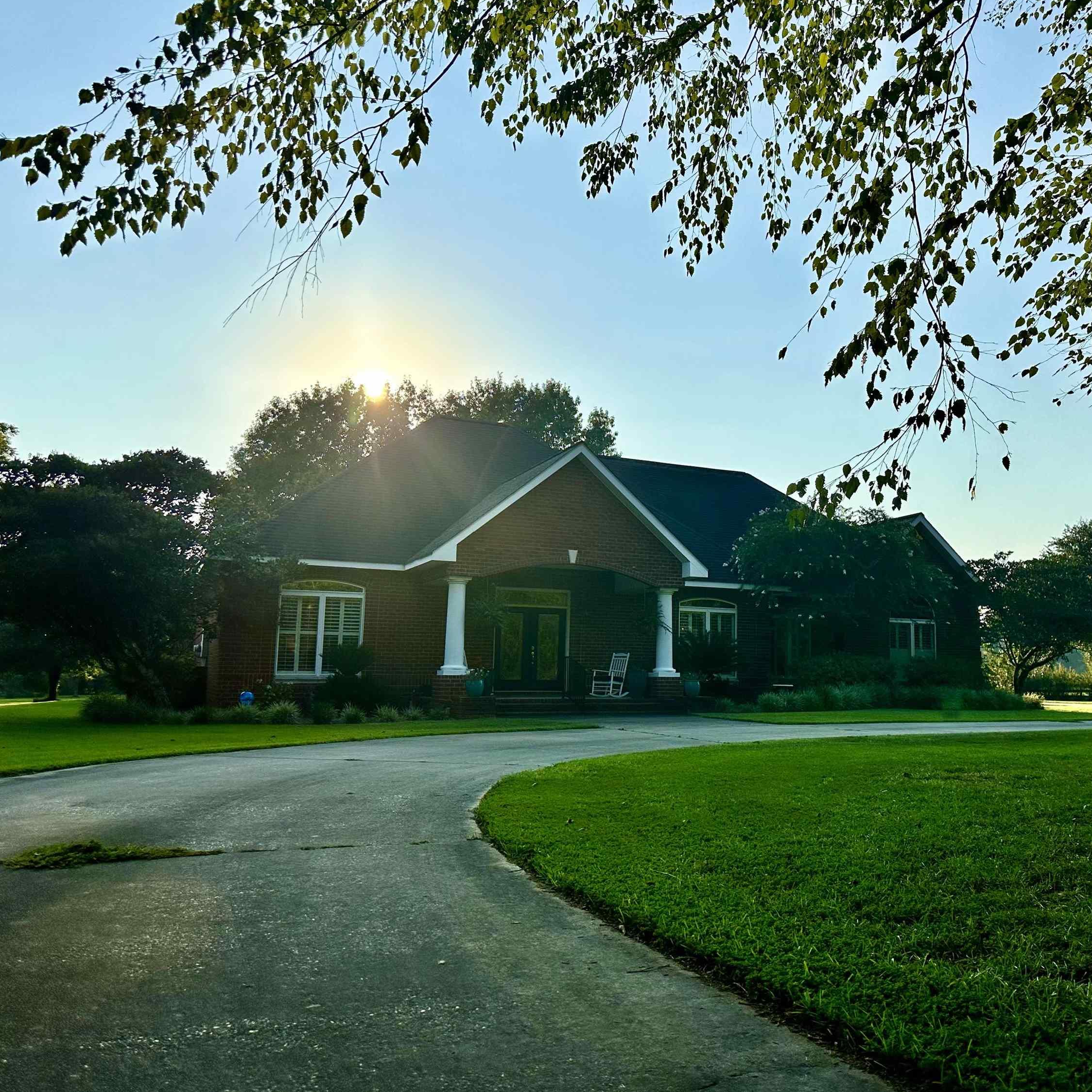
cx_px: 668
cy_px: 547
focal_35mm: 29
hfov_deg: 55.1
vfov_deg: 55.6
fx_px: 1035
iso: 80
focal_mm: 6.86
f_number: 1.78
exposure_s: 1/9709
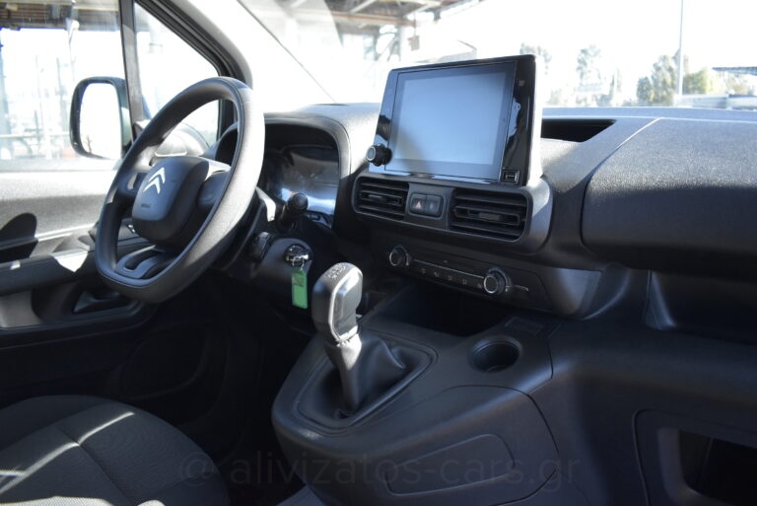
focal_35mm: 27
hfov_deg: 67.4
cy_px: 253
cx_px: 378
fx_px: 568
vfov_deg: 48.0
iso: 1600
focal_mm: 18
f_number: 3.5
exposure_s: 1/800
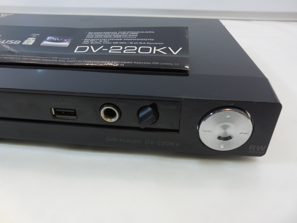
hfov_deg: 67.3
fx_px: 223
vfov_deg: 53.1
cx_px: 148
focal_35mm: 26
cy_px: 112
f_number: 3.5
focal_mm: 4.6
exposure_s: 1/30
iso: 125
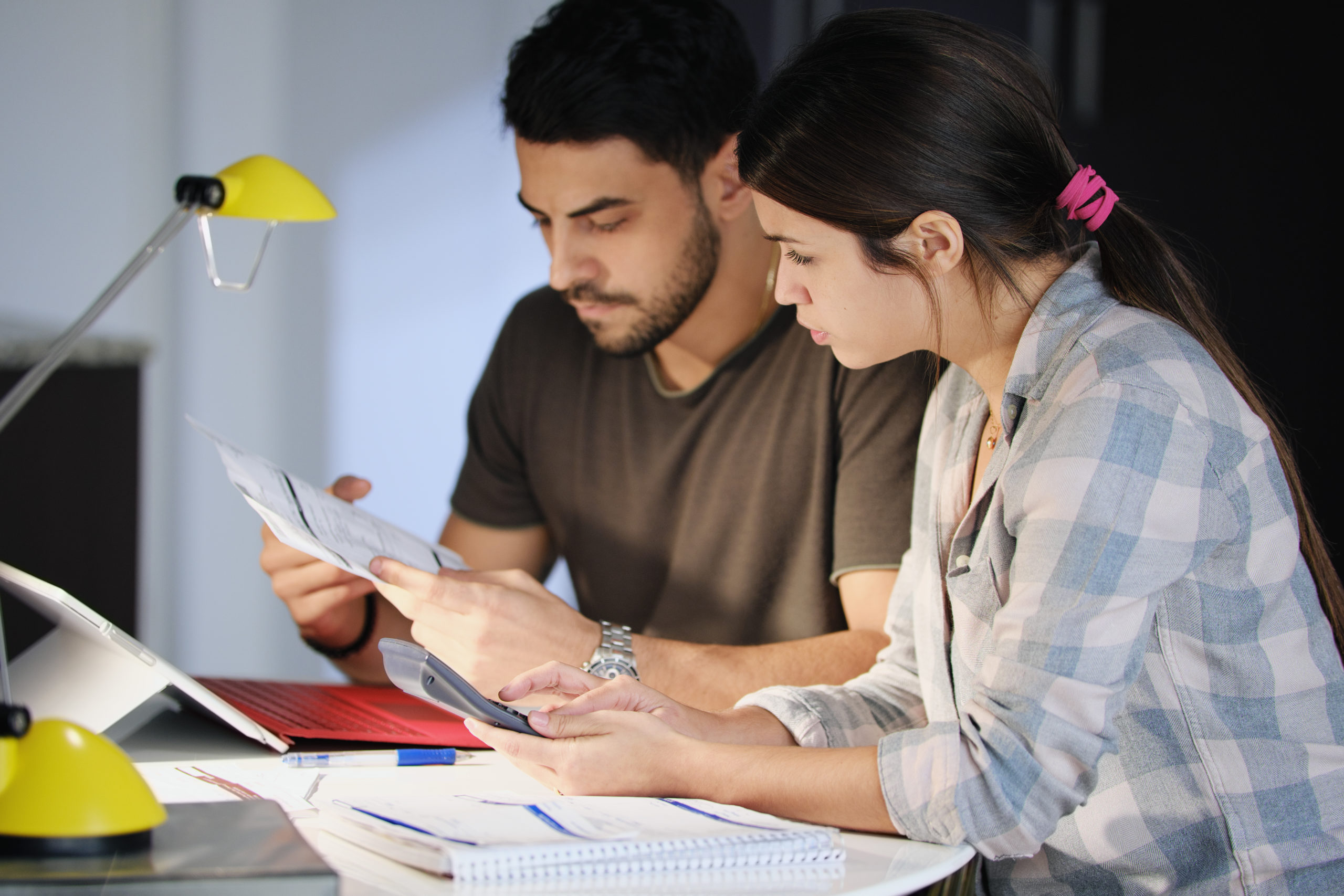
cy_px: 448
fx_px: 5040
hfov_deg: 15.2
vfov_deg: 10.2
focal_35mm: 135
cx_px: 672
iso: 400
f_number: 1.8
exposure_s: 1/80
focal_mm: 90
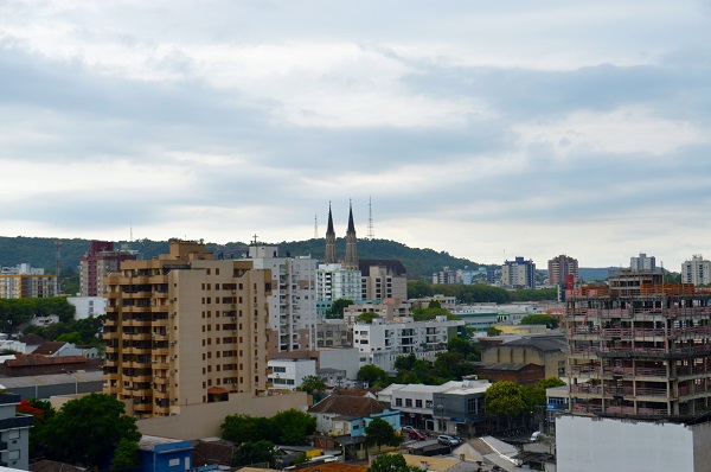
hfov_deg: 38.9
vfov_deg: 26.4
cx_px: 356
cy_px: 236
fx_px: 1006
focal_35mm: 51
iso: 200
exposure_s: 1/160
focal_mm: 34
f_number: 8
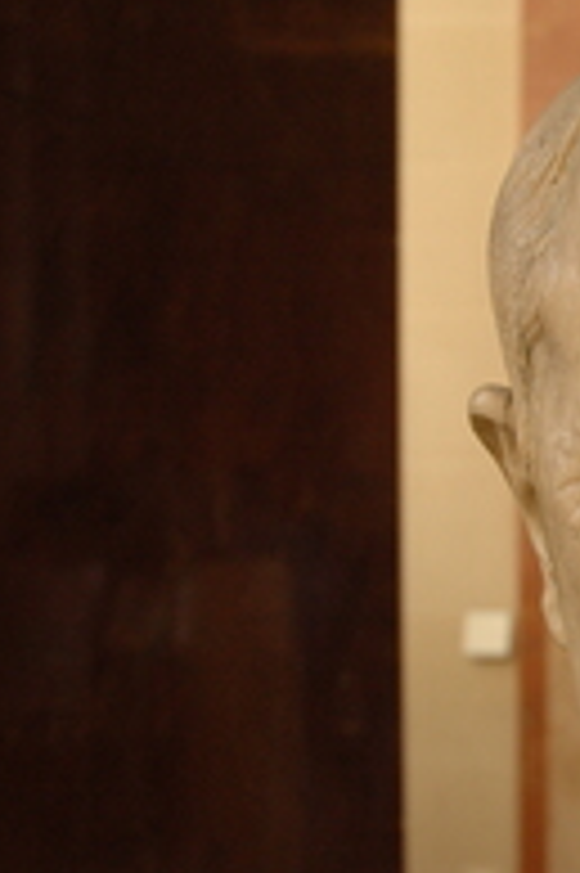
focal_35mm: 85
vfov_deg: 23.9
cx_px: 863
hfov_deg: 14.9
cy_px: 454
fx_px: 2061
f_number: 4.8
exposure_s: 1/90
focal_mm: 25
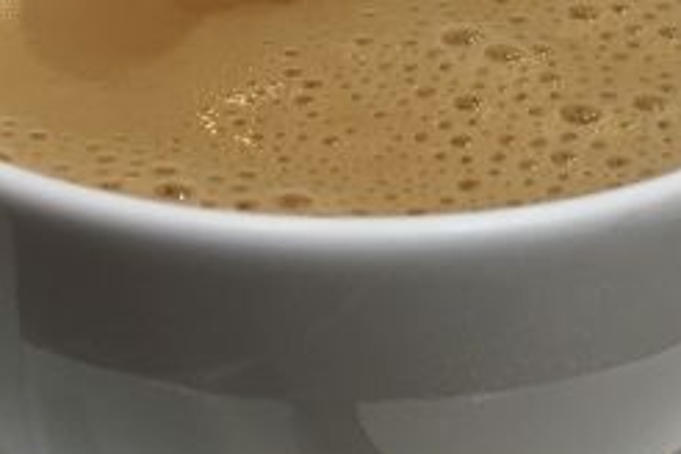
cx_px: 435
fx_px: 1627
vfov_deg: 15.7
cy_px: 62
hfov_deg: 23.6
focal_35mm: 86
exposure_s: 1/33
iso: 160
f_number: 2.2
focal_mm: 4.15
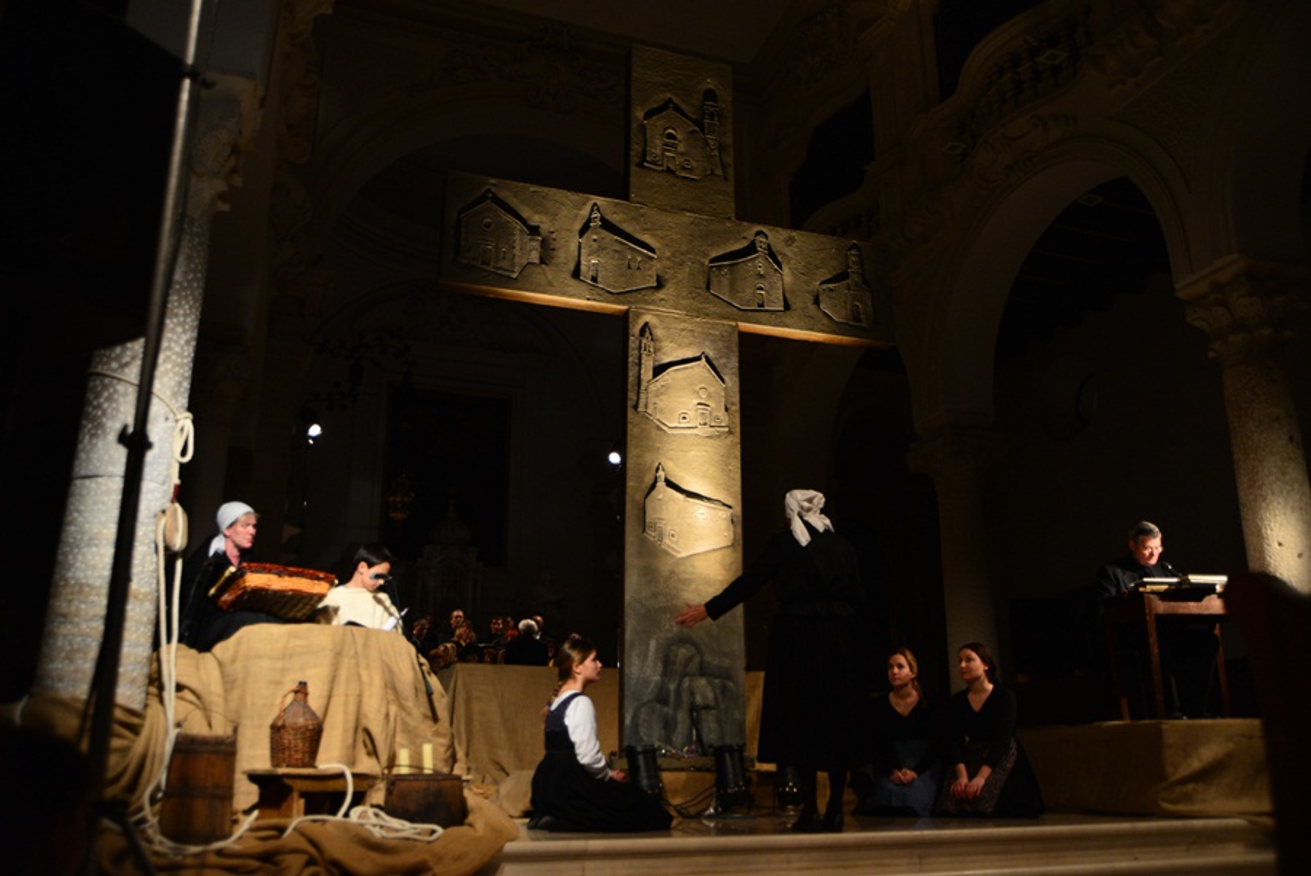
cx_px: 656
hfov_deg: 63.6
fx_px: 1057
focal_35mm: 29
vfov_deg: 45.0
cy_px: 438
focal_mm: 29
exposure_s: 1/40
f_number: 3.8
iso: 1600
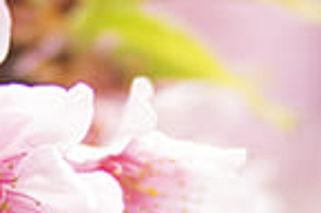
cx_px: -13
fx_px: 2002
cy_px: 186
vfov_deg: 6.1
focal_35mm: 225
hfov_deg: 9.1
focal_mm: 31
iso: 100
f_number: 2.5
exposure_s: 1/800
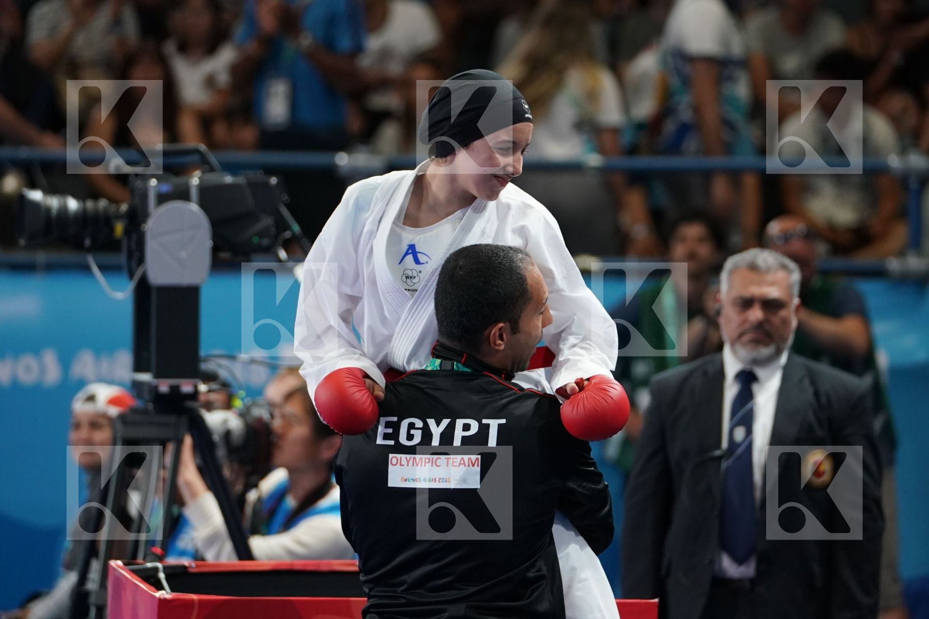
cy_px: 310
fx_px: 5832
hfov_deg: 9.1
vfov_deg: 6.1
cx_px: 464
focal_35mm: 226
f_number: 2.8
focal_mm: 151
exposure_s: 1/1000
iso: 2500
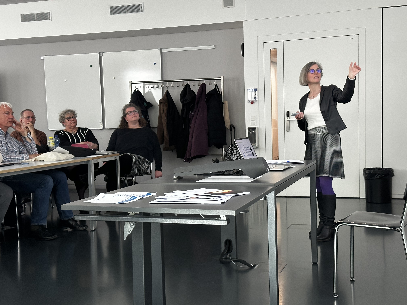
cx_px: 204
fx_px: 564
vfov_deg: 30.3
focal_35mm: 48
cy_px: 152
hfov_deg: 39.7
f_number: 1.78
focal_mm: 6.86
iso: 250
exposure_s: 1/40
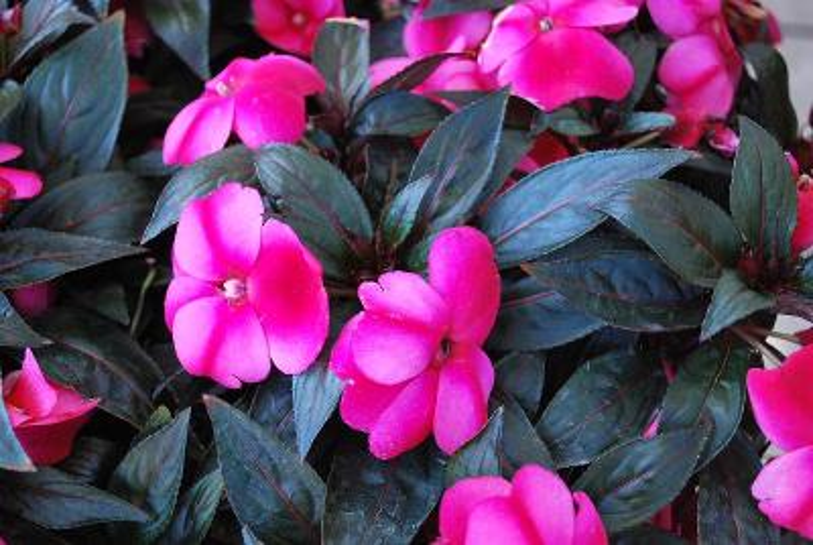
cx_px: 406
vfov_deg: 30.0
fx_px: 1018
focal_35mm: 45
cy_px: 272
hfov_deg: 43.5
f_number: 4.8
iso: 250
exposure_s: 1/60
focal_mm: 30
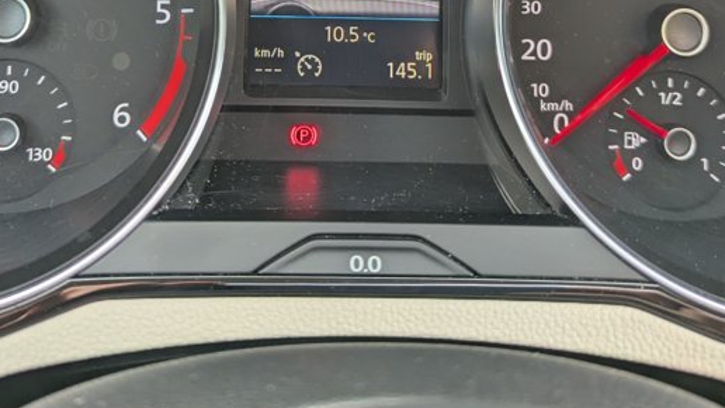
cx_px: 323
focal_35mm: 52
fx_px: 999
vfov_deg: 21.3
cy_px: -89
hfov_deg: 39.8
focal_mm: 6.81
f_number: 1.85
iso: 120
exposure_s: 1/137
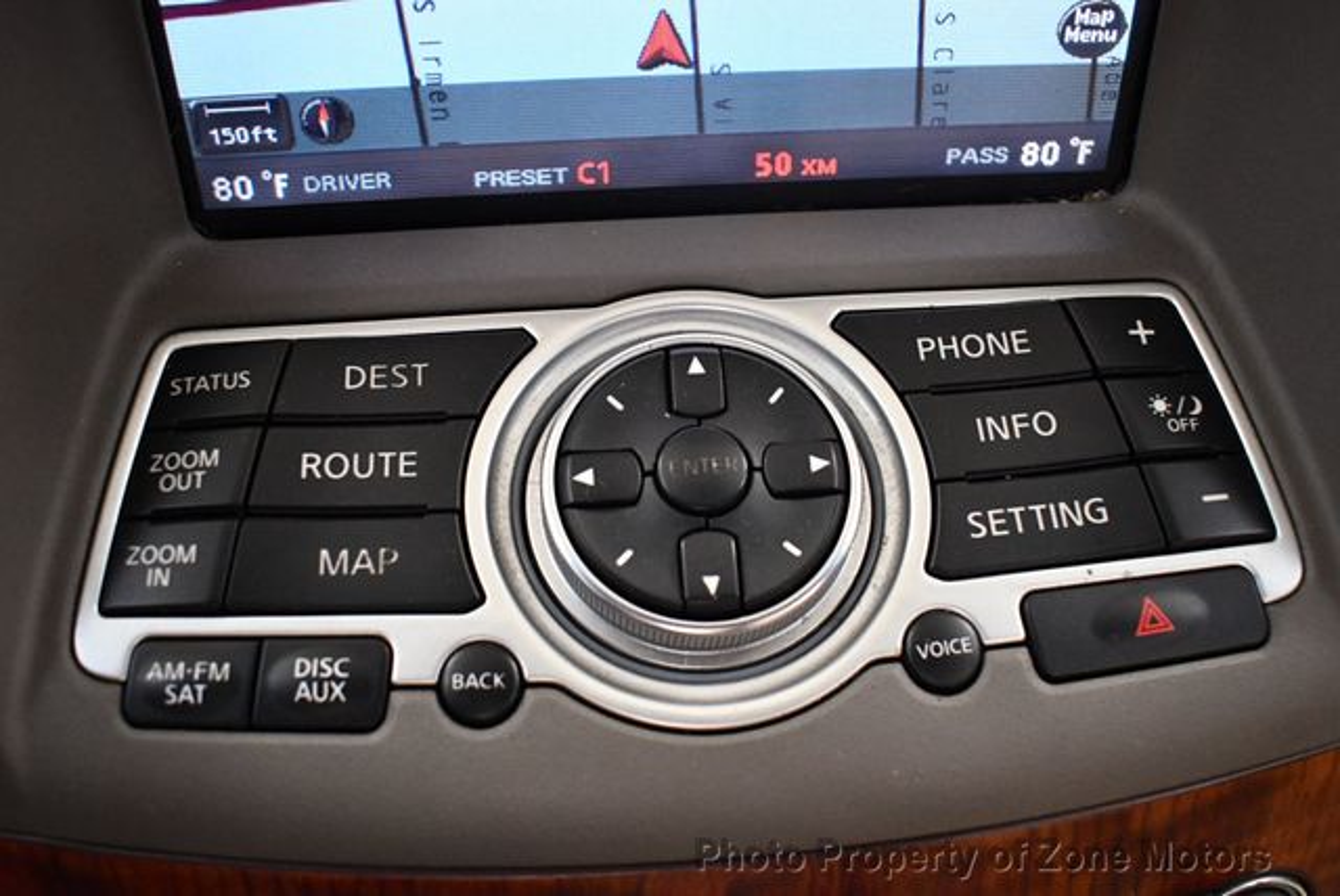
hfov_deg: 53.1
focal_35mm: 36
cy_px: 448
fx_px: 1341
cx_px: 670
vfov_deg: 36.9
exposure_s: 1/125
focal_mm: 18
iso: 2200
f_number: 3.5
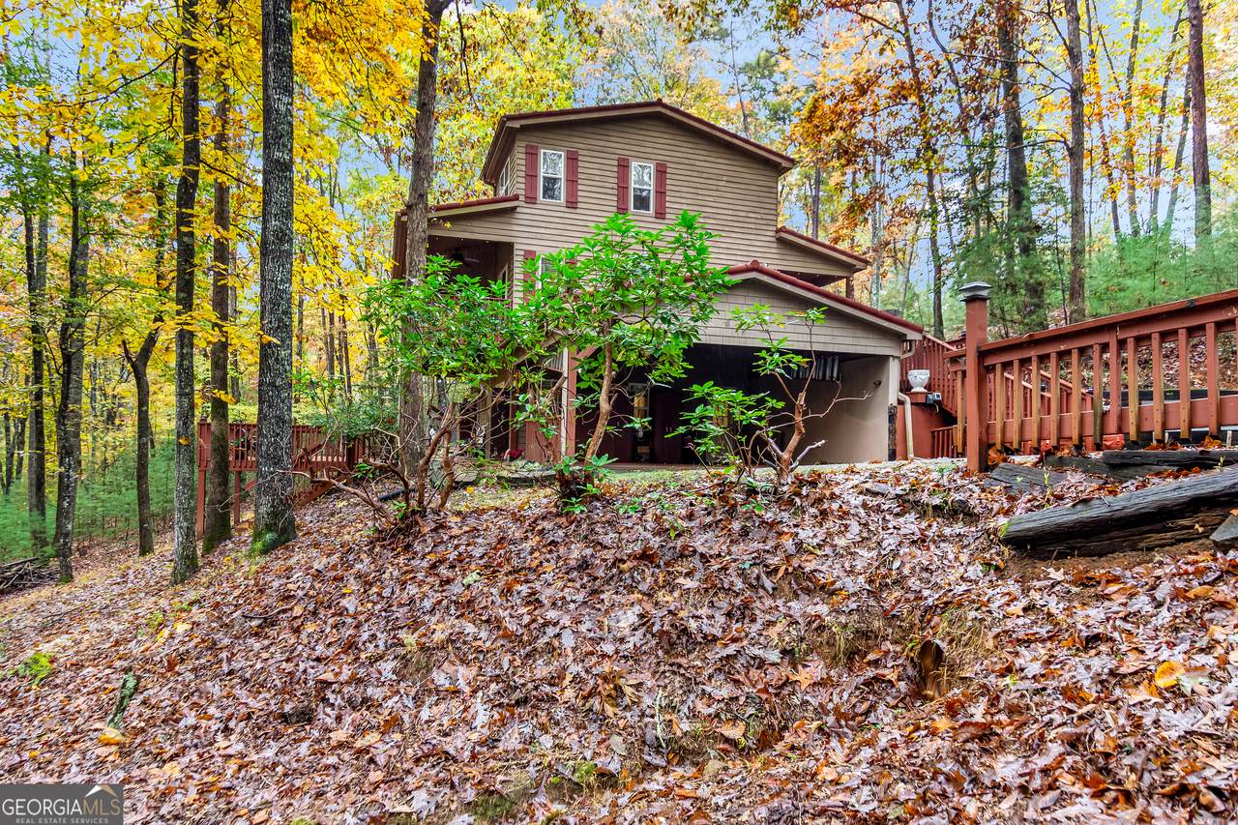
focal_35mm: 21
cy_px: 412
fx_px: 722
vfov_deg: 59.5
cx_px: 619
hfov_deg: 81.2
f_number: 4.5
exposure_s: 1/80
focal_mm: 14
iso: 400
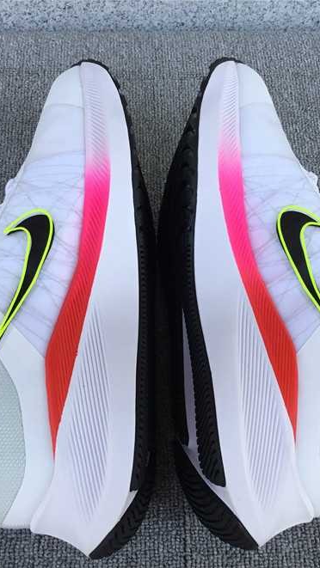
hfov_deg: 26.0
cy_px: 289
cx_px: 143
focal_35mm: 46
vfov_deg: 44.6
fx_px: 694
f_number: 2.4
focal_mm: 3.3
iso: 25
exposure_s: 1/244
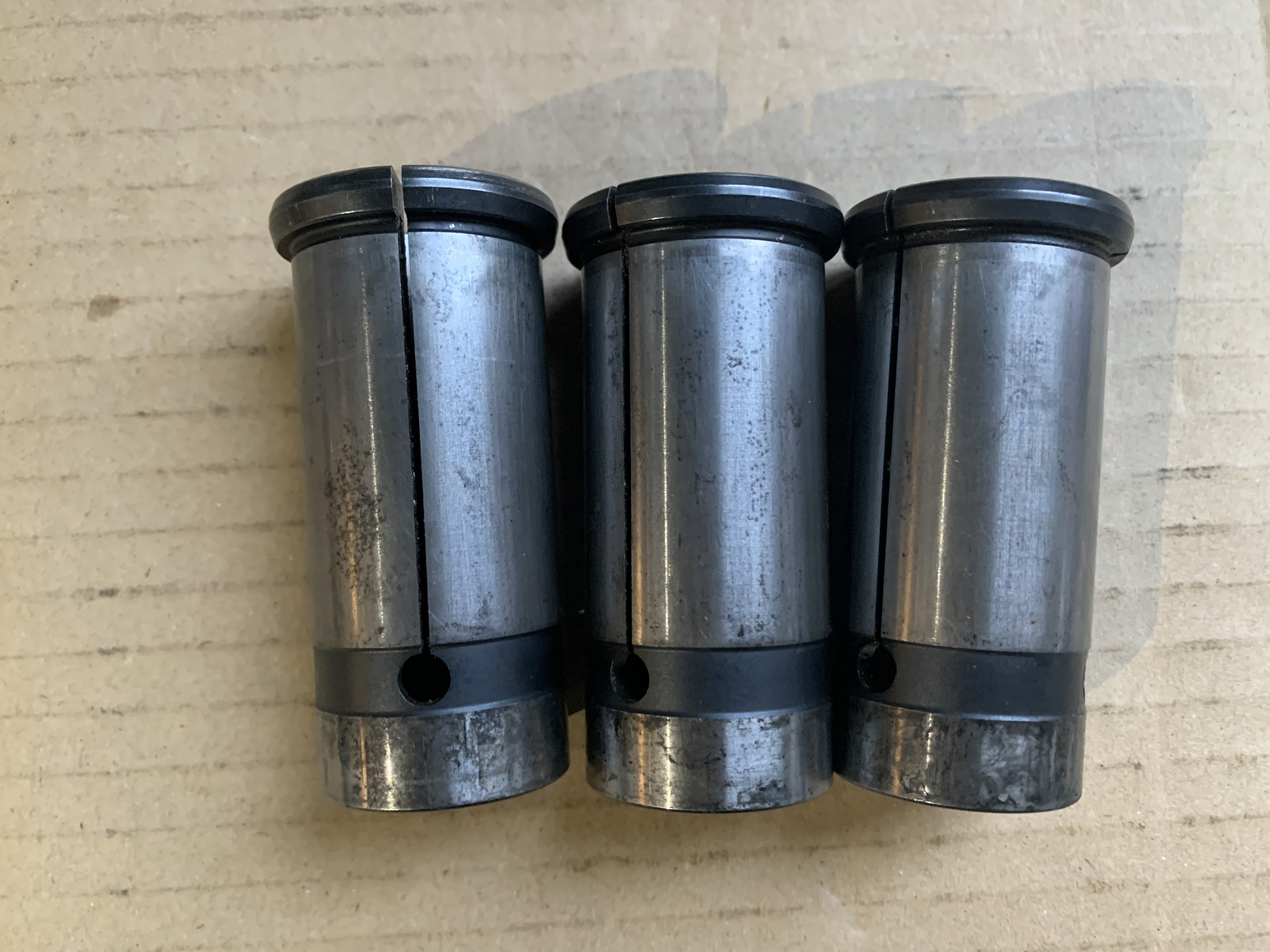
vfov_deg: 53.1
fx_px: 954
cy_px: 476
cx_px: 635
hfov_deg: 67.3
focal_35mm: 26
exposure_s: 1/60
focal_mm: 4.25
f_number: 1.8
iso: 320
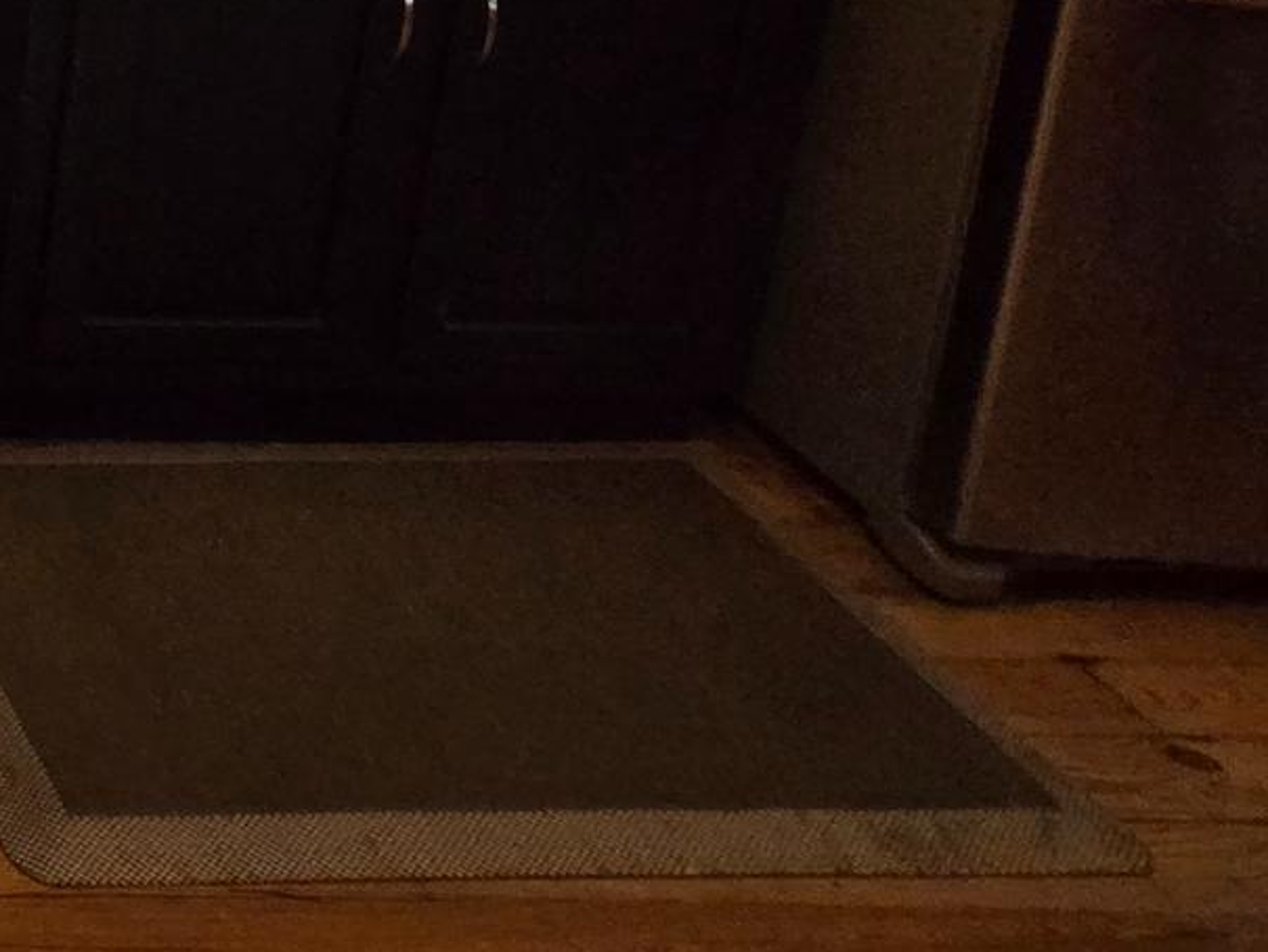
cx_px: -742
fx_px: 1612
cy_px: -518
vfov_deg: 24.5
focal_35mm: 44
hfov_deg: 26.6
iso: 400
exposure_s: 1/60
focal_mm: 2.2
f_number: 2.2
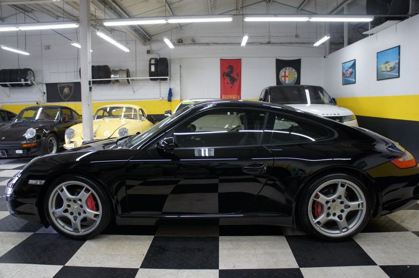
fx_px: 314
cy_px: 139
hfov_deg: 67.4
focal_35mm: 27
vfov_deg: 47.9
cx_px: 210
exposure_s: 1/30
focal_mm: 18
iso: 200
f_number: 3.5
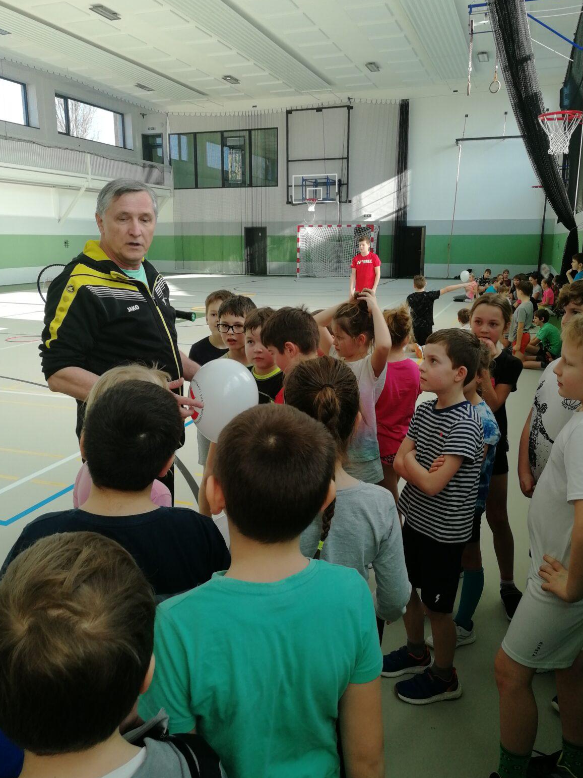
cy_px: 384
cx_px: 290
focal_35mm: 28
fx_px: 629
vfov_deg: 63.4
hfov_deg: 49.7
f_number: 2.2
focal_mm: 3.95
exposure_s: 1/100
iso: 50
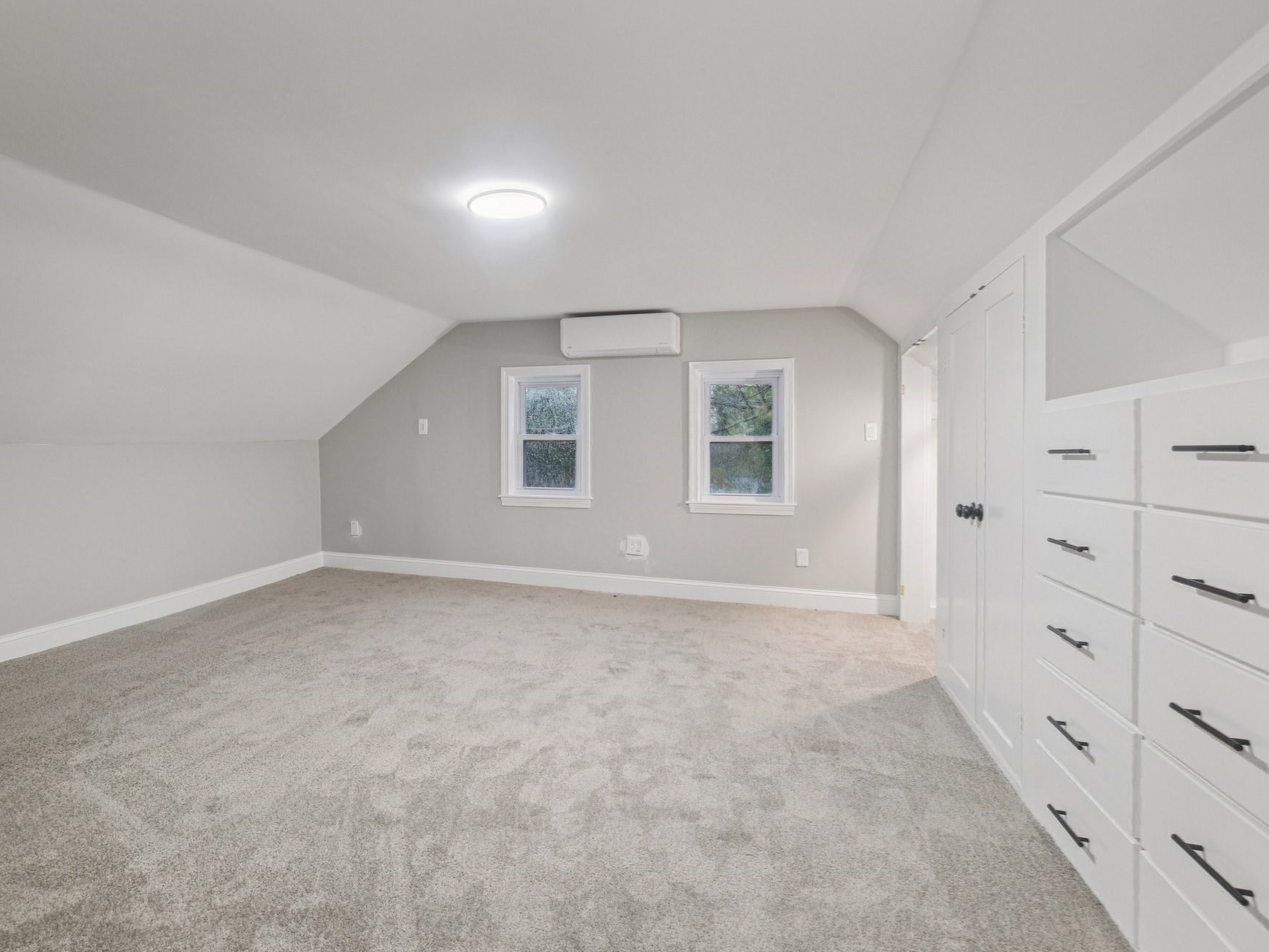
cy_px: 464
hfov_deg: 90.7
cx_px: 565
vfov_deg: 74.7
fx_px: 623
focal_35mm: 17
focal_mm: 10
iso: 400
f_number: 5.6
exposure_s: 1/7
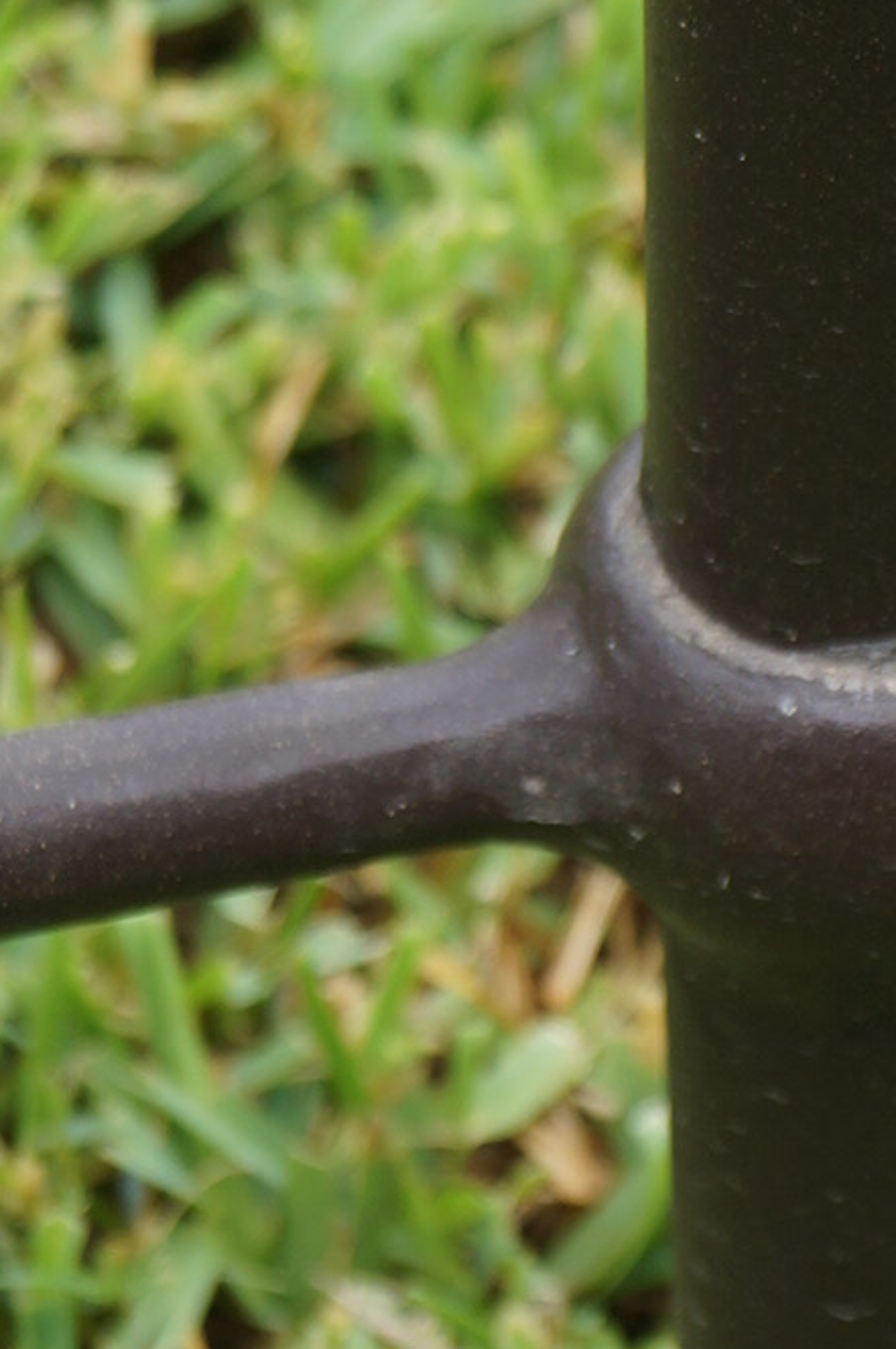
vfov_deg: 8.3
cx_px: 841
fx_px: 9314
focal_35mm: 249
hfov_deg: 5.5
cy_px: 282
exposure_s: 1/125
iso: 100
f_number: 7.1
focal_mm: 45
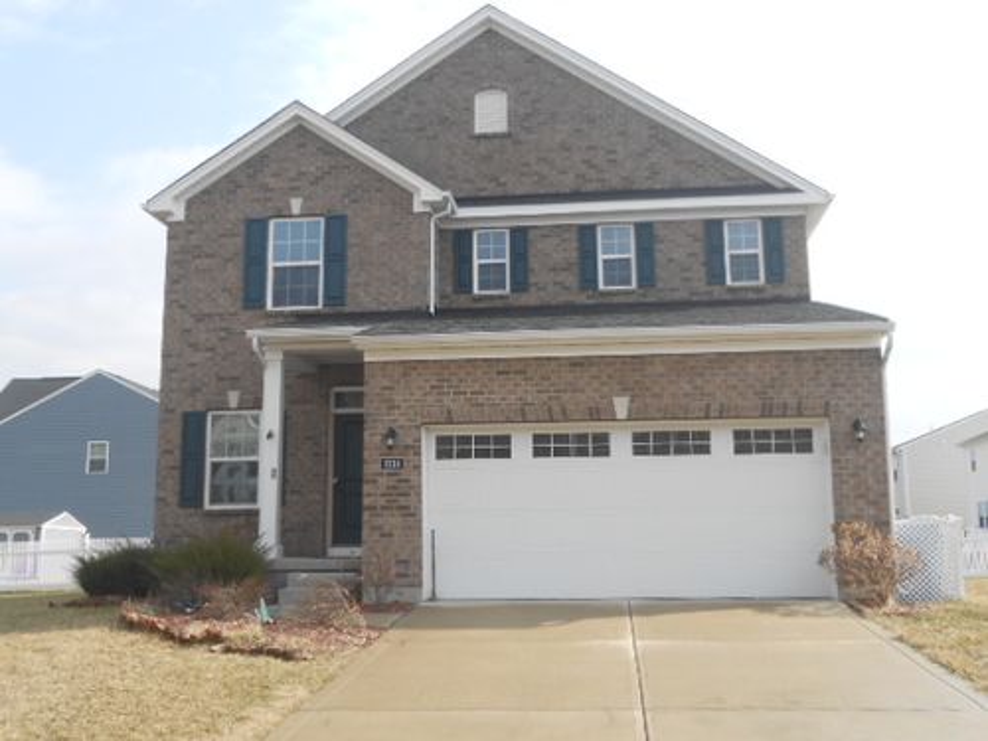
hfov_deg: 49.0
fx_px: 1085
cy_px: 370
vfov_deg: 37.7
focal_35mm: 38
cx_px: 494
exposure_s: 1/320
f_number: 4.2
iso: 80
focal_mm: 6.8
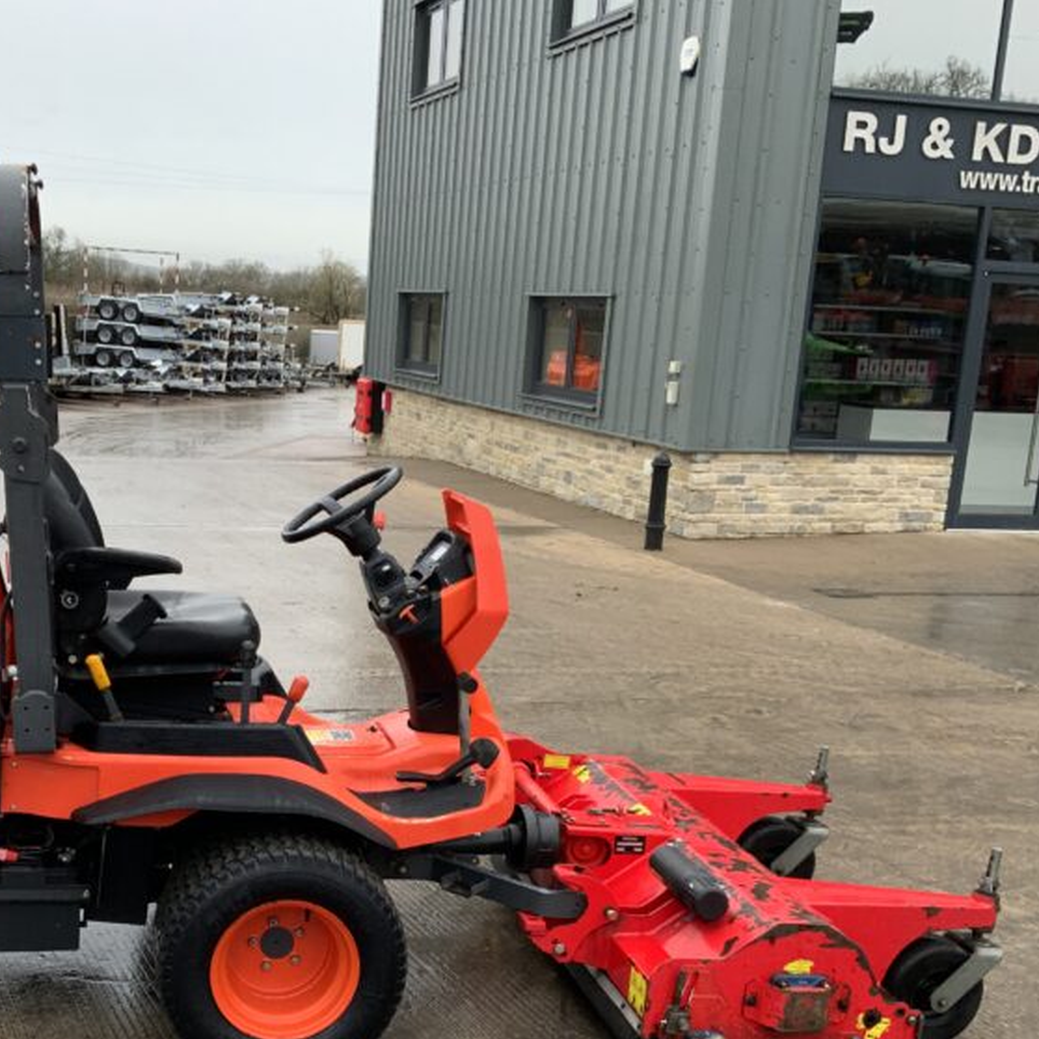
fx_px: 1596
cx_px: 307
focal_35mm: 47
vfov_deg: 35.7
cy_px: 683
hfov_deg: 35.5
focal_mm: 3
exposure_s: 1/122
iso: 50
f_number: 1.8
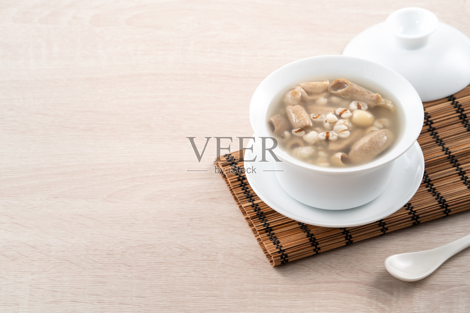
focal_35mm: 163
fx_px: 2128
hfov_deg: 12.6
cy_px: 156
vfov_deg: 8.4
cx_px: 235
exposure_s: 1/125
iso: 100
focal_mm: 163
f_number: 13
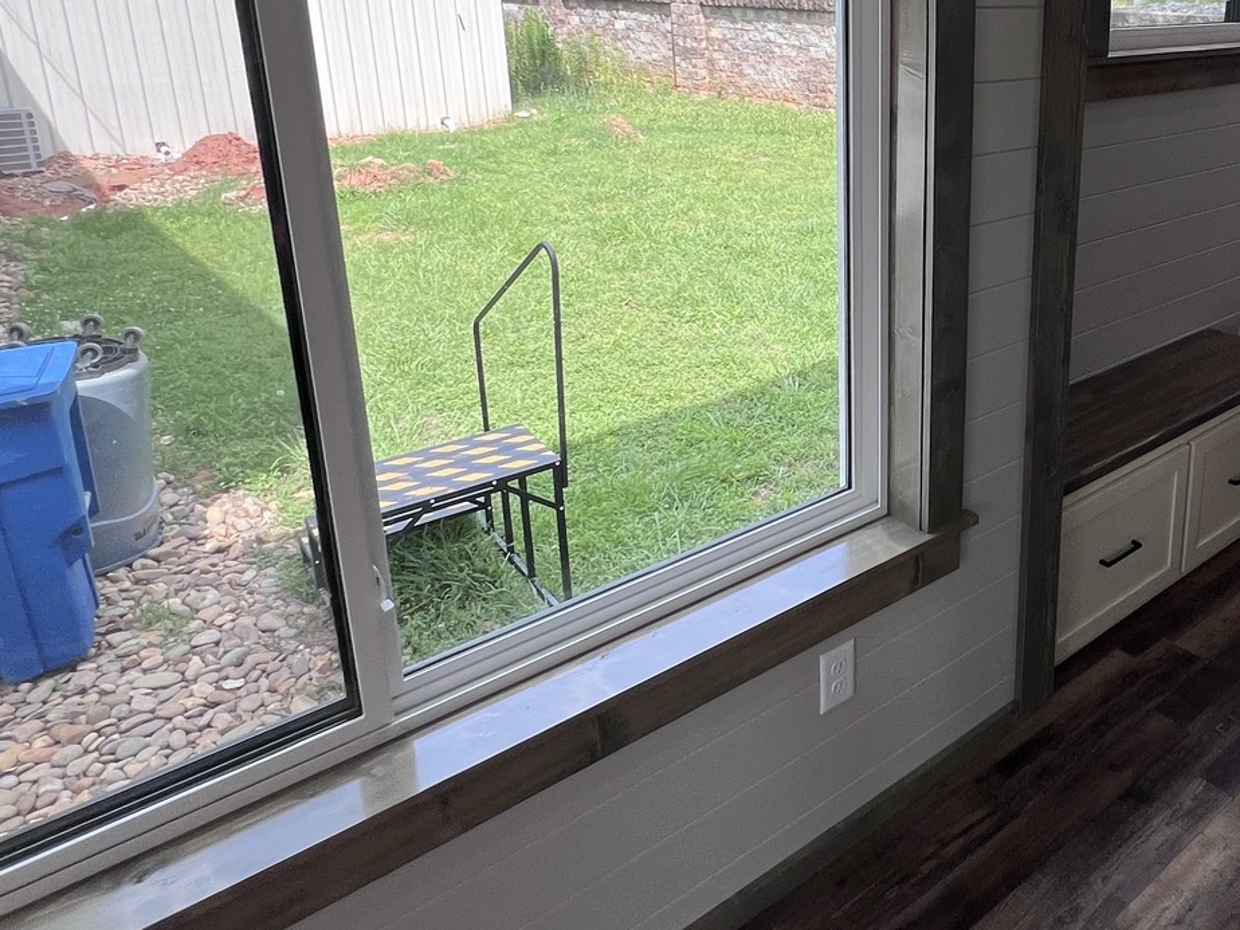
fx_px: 967
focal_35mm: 27
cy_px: 247
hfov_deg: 61.0
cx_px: 955
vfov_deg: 49.6
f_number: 1.8
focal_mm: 1.57
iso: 32
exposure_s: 1/191
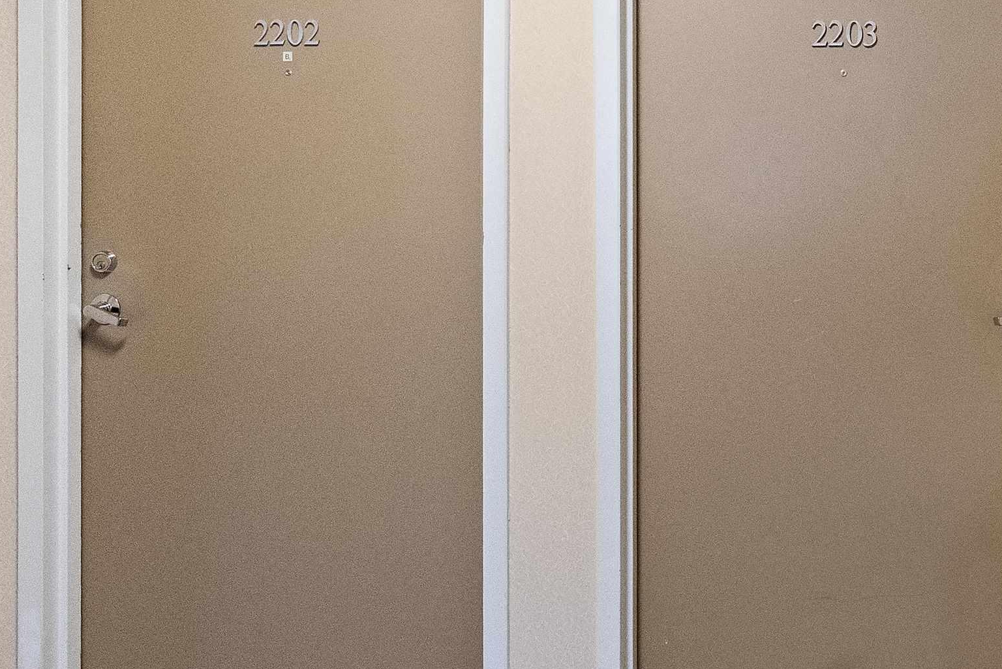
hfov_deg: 47.3
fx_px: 1058
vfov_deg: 34.7
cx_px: 833
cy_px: 208
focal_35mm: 38
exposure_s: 1/30
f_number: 7.1
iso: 12800
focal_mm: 19
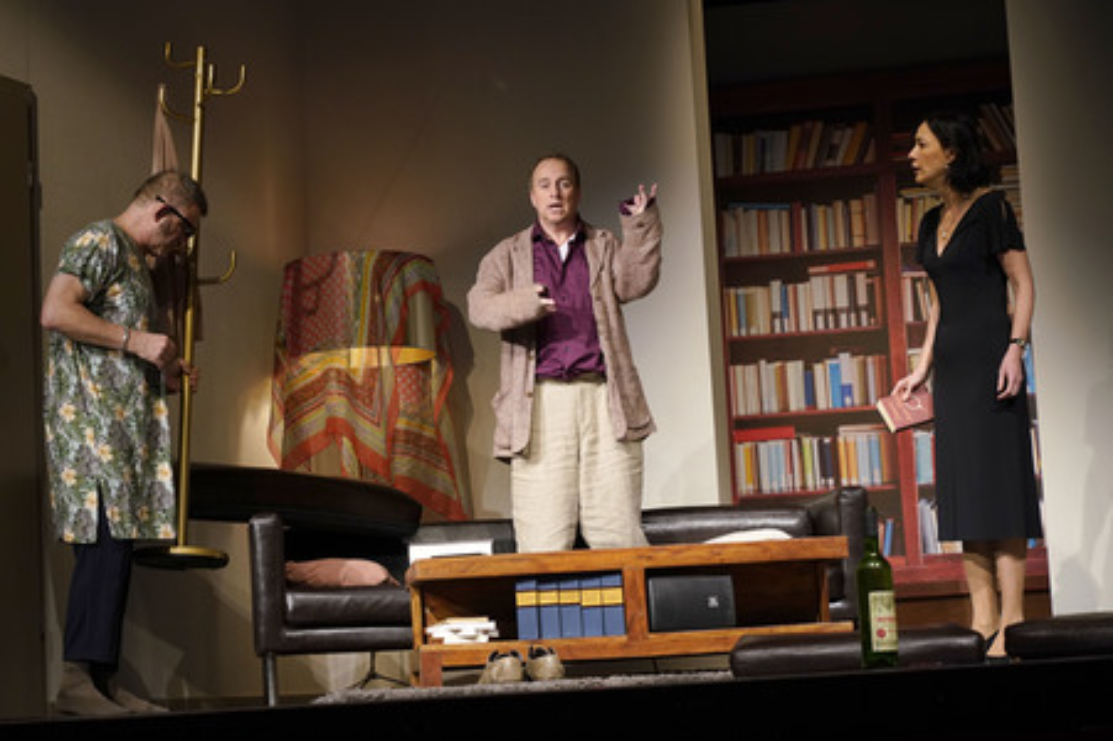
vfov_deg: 18.6
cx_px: 556
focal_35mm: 73
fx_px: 2255
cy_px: 370
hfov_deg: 27.7
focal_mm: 73
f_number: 5.6
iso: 1600
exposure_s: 1/160
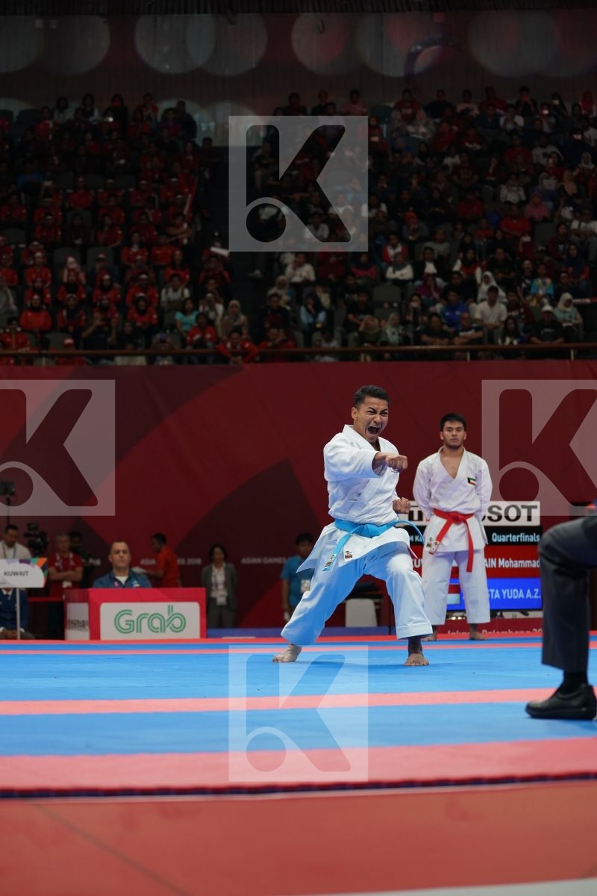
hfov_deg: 14.0
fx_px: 2438
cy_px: 448
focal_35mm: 98
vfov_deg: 20.8
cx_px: 298
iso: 1250
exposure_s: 1/500
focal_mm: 98
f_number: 4
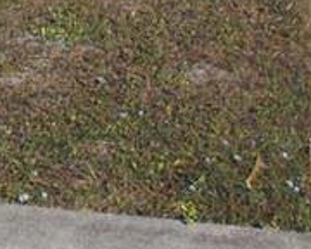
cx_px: -48
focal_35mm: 144
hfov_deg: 13.1
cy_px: -320
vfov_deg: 9.7
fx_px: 1325
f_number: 8
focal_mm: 4.6
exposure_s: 1/250
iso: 80
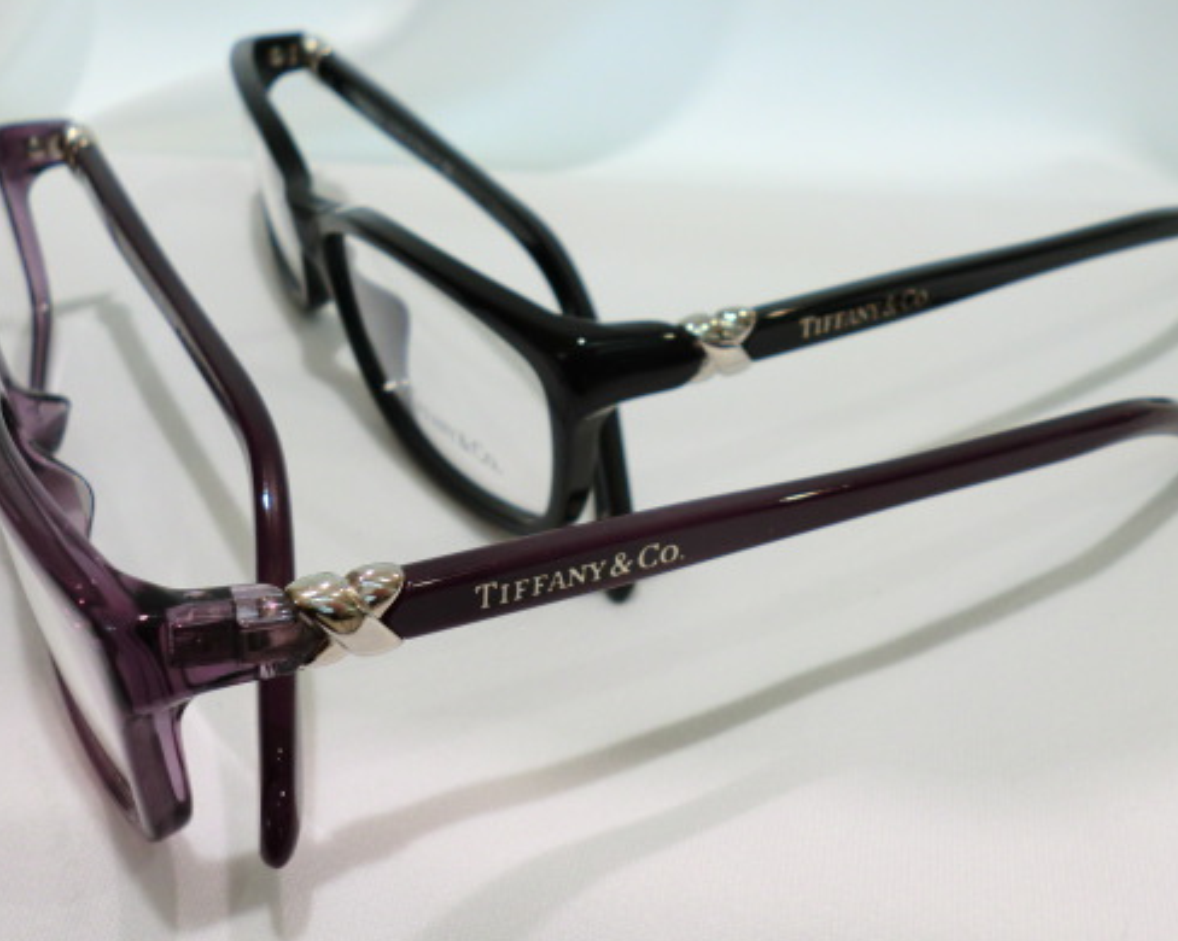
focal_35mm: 41
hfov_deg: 44.8
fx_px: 1429
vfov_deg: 36.4
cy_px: 420
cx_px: 567
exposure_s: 1/60
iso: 100
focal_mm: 5.8
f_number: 3.5
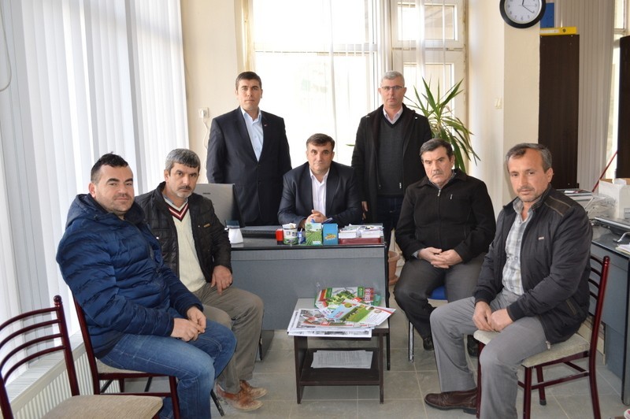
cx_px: 315
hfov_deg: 57.3
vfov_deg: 39.9
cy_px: 210
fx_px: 577
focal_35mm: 33
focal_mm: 22
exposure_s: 1/80
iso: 400
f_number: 4
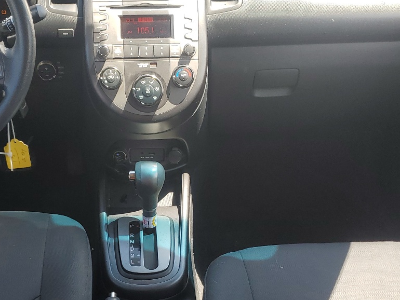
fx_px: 624
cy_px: 214
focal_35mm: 54
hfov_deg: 35.4
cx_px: 158
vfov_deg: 26.8
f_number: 1.5
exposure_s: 1/294
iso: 50
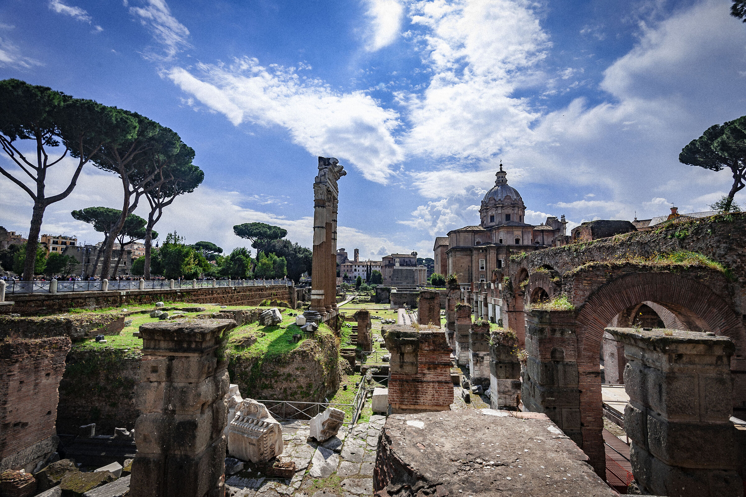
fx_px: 331
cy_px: 248
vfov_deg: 73.7
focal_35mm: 16
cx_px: 373
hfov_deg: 96.8
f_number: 10
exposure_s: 1/160
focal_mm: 16
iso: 200
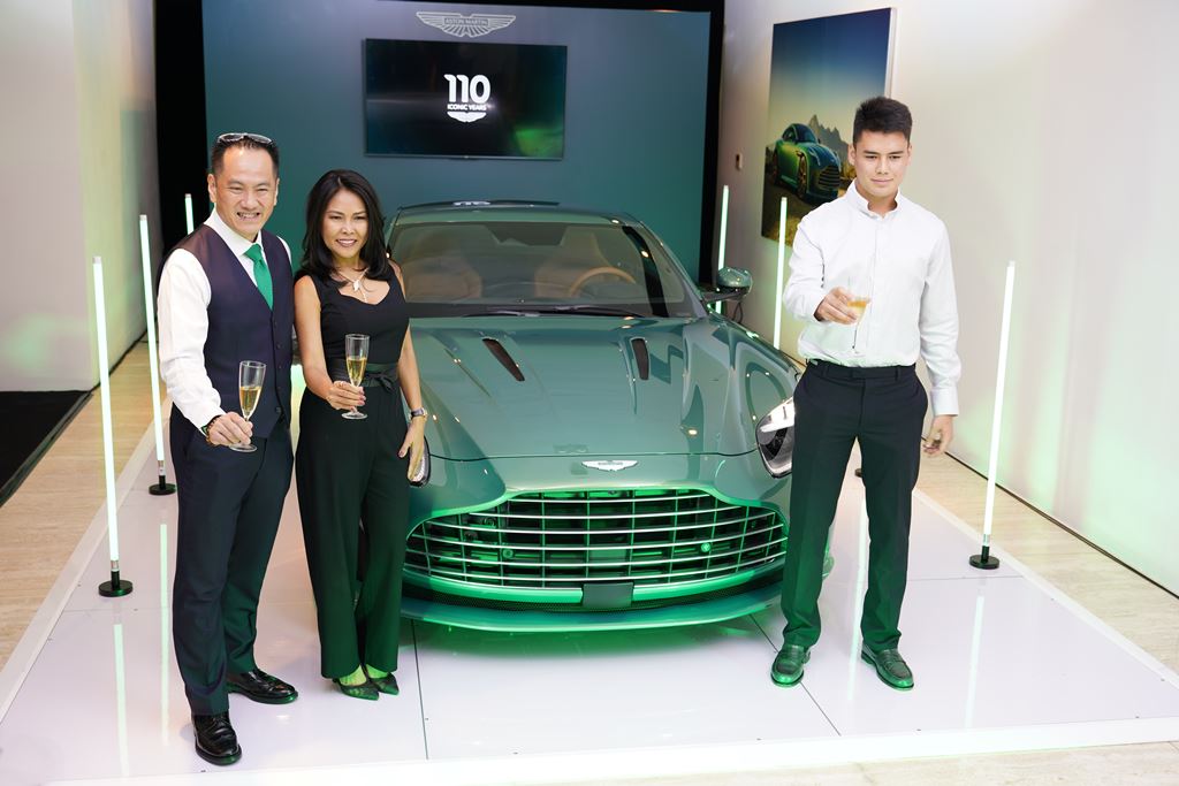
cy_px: 393
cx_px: 590
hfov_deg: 49.5
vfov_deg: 34.2
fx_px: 1277
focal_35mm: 39
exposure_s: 1/13
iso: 200
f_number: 4.5
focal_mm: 39
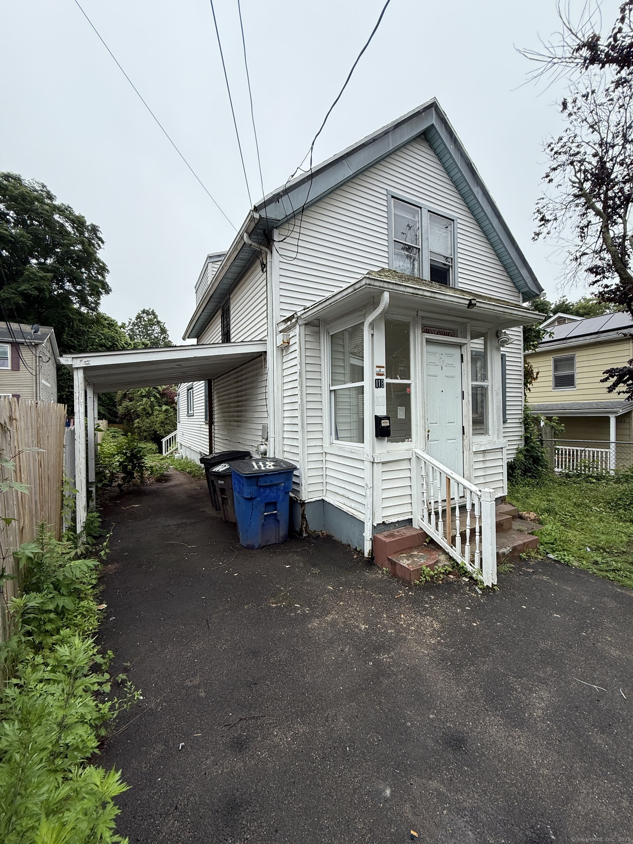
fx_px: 341
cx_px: 316
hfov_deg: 85.7
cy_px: 422
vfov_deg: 102.1
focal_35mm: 14
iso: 64
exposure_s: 1/717
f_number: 2.2
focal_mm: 2.22
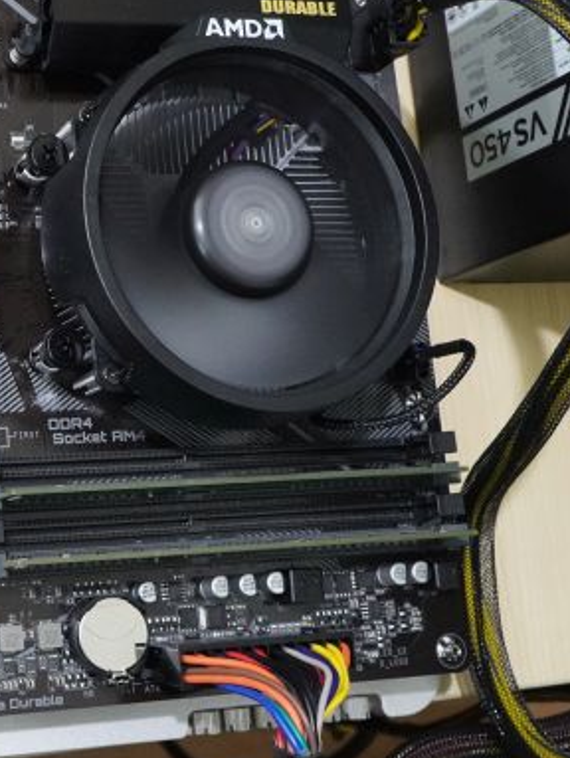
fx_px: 1425
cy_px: 305
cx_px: -44
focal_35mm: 65
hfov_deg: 21.5
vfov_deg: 29.7
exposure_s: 1/40
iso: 6400
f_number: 8
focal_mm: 24
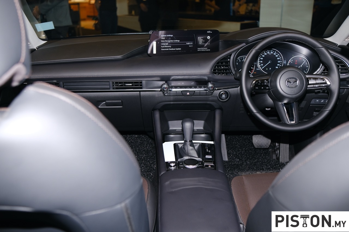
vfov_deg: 37.8
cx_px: 174
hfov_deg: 54.4
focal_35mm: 35
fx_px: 339
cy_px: 116
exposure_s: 1/160
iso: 400
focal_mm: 23
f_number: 2.5
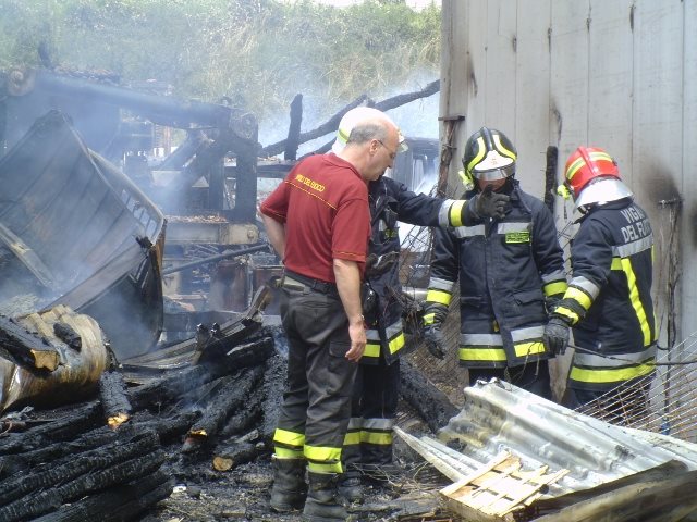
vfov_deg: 17.2
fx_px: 1732
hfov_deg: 22.8
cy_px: 261
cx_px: 348
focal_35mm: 86
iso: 100
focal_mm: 15.37
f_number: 4.8
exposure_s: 1/250
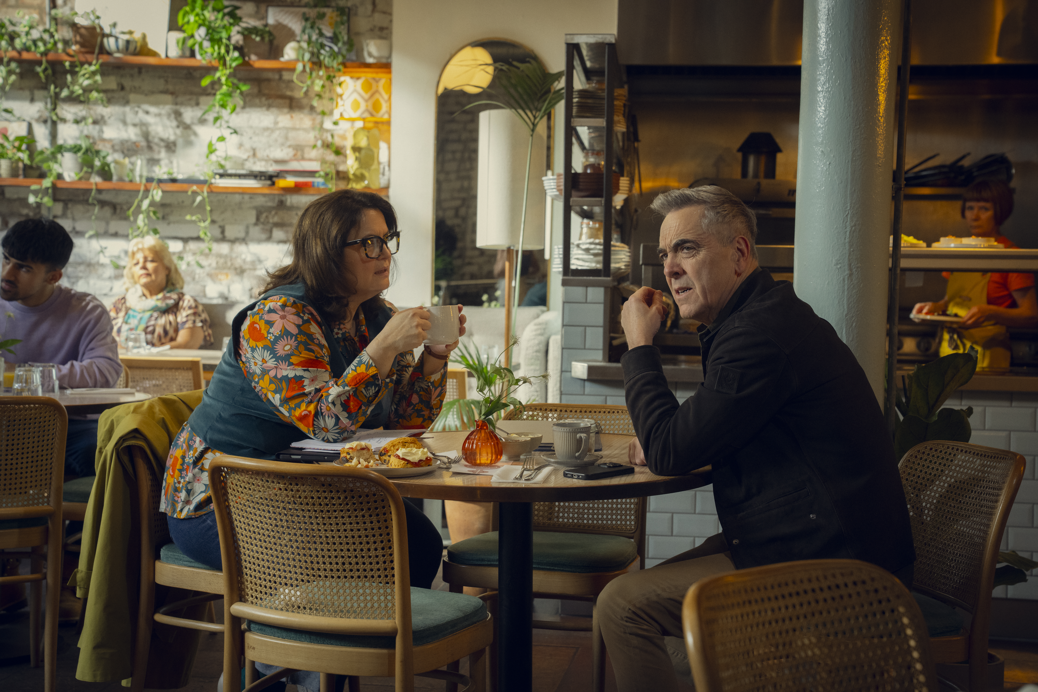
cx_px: 519
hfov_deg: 35.1
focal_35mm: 57
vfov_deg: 23.8
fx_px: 1643
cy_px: 346
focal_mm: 57
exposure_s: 1/200
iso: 2500
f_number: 5
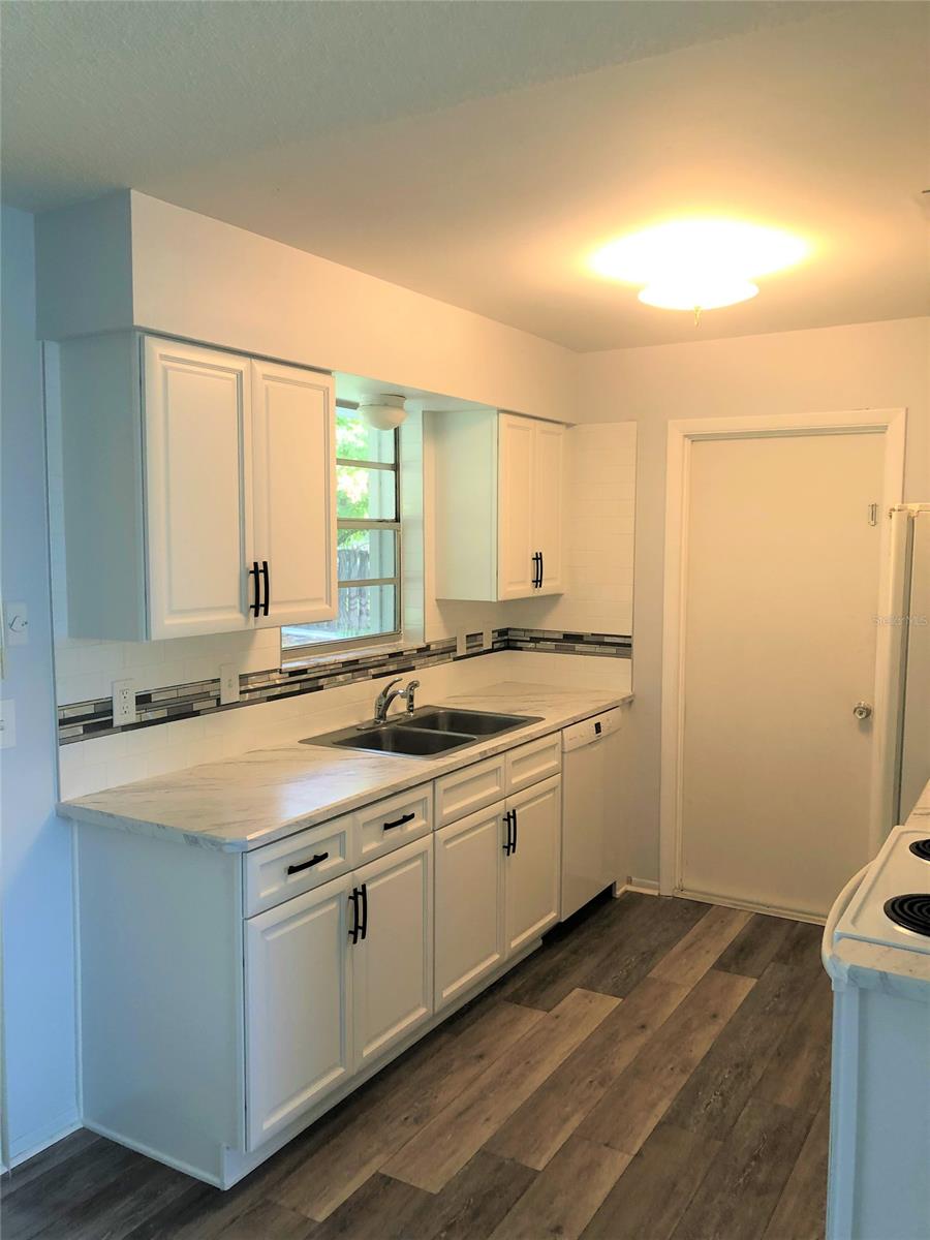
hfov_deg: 49.7
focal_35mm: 28
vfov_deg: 63.4
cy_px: 620
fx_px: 1003
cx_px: 465
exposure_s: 1/30
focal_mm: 3.99
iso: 25
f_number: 1.8
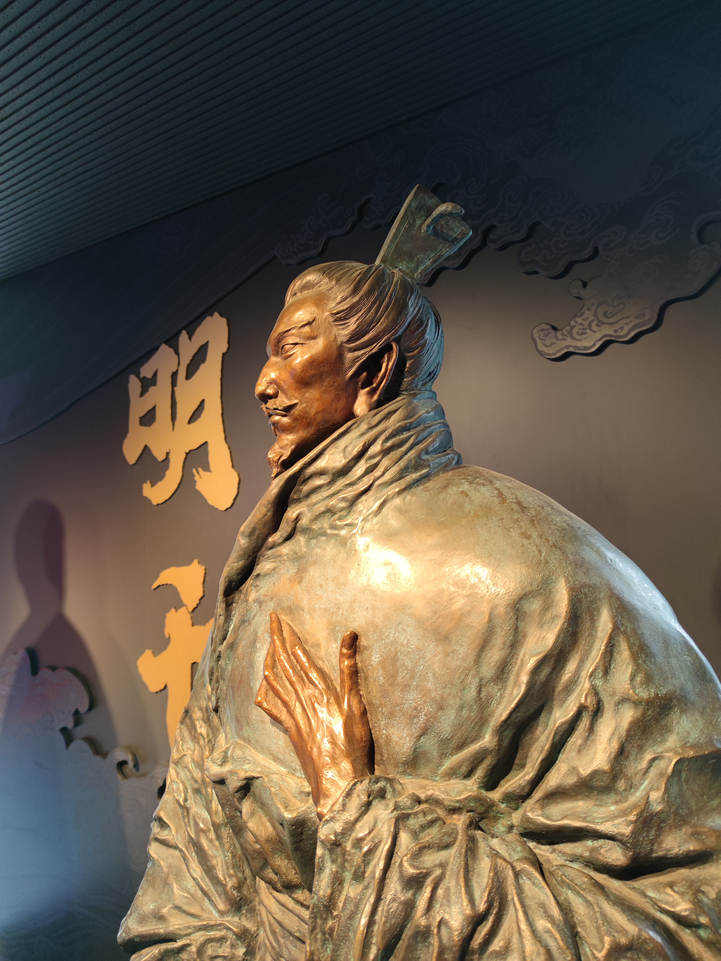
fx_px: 667
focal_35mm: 24
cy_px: 480
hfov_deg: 56.8
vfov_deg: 71.6
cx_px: 360
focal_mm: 6.72
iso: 244
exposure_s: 1/61
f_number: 1.69
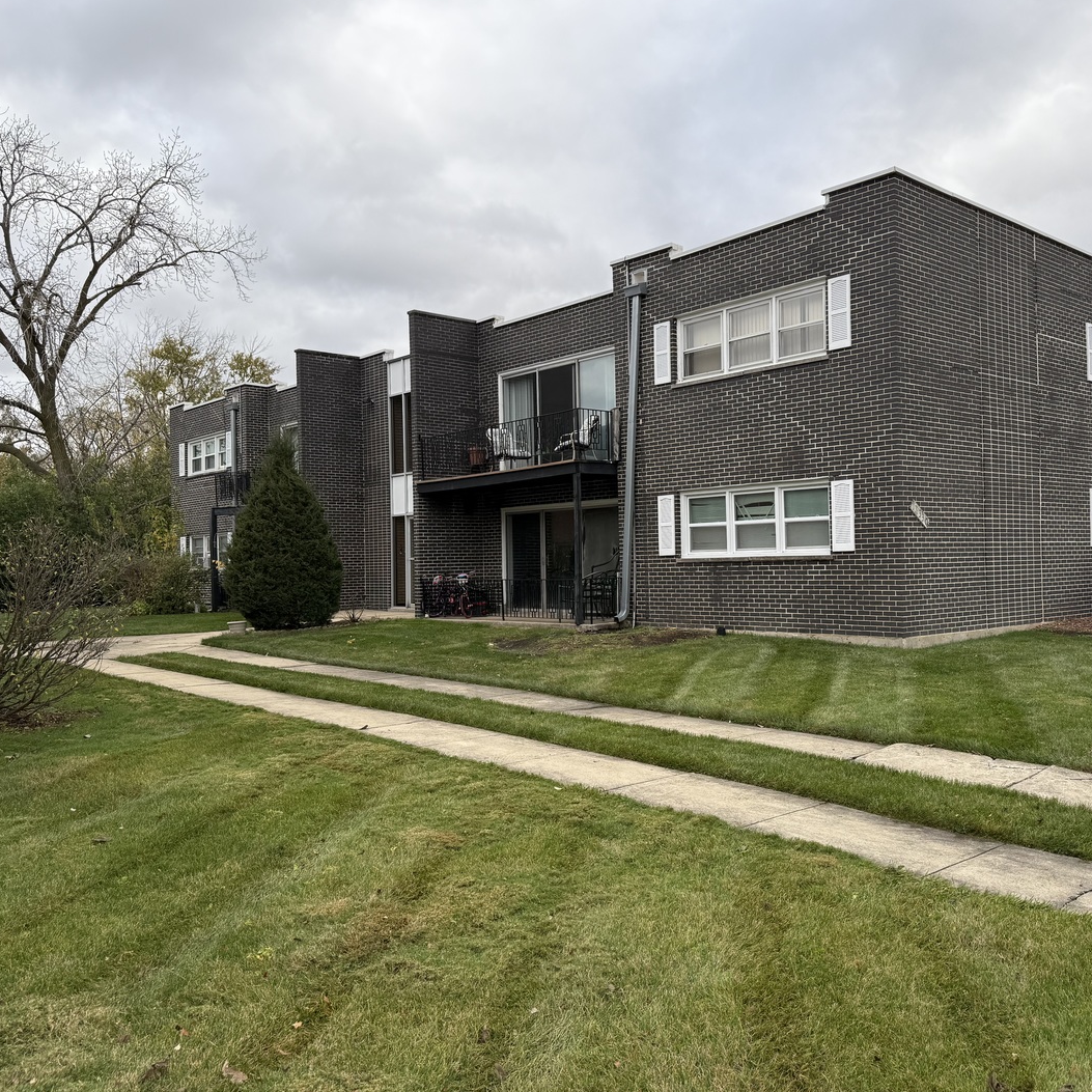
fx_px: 1035
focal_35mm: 29
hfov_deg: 55.3
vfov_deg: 55.6
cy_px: 536
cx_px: 643
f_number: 1.78
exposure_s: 1/920
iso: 80
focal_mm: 6.76
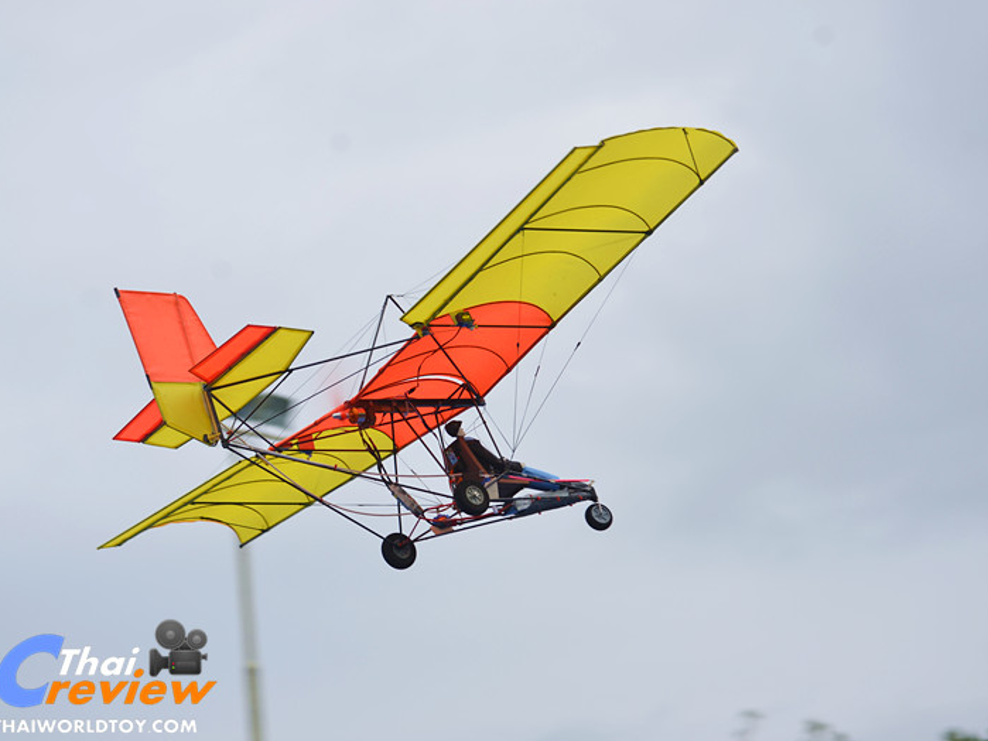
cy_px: 371
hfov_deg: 15.9
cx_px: 447
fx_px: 3526
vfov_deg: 12.0
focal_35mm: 124
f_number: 8
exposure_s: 1/250
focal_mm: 75
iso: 100
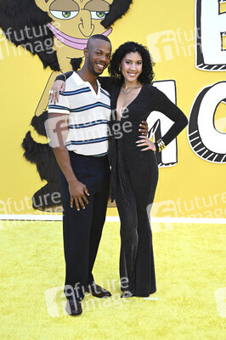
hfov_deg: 29.2
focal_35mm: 46
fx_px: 434
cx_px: 113
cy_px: 170
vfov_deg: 42.8
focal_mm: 46
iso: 640
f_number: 7.1
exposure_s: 1/200
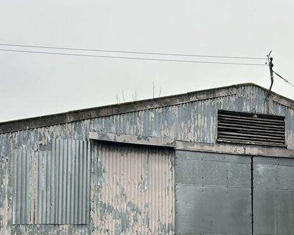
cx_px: 220
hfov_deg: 32.4
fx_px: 496
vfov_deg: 25.5
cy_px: 229
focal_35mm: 57
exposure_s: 1/121
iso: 40
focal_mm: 5.7
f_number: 1.5
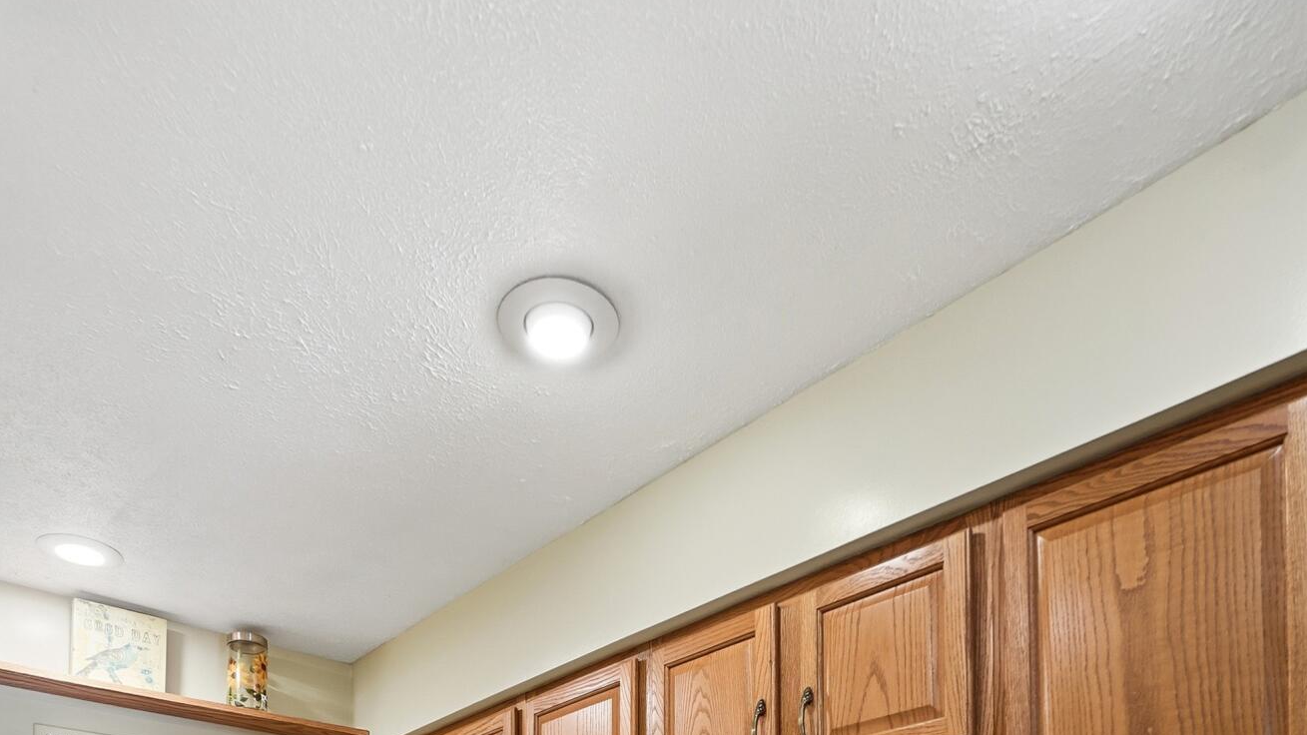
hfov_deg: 76.3
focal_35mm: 24
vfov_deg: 33.0
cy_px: 988
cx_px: 648
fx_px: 832
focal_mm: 10
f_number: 4.5
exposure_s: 1/200
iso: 100
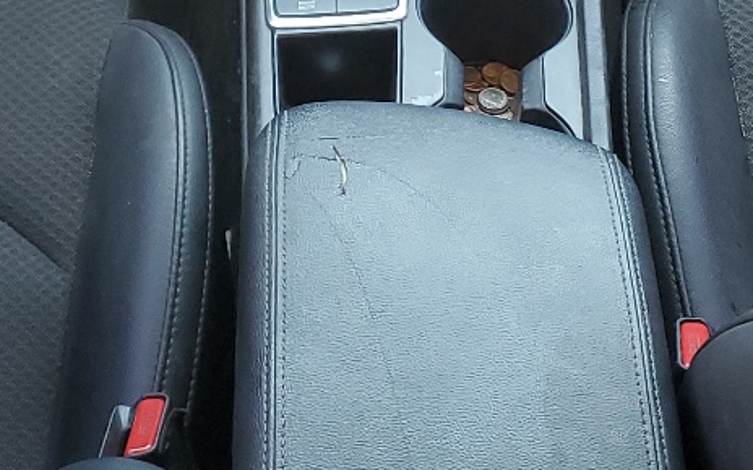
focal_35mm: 95
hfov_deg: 21.9
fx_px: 1950
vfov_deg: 13.3
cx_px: 355
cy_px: -115
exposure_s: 1/60.2
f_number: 1.5
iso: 85
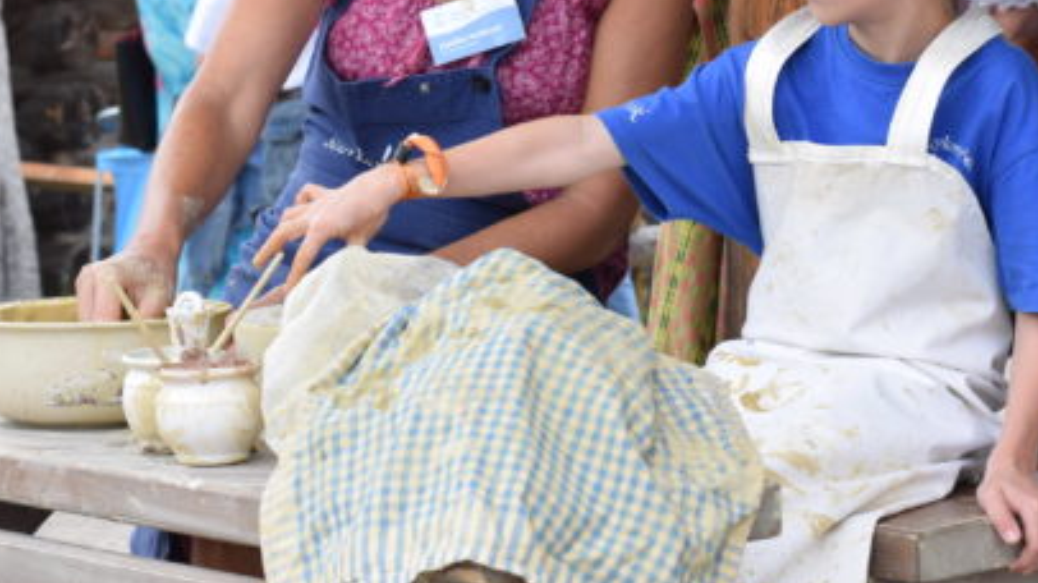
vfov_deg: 9.2
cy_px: 87
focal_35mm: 131
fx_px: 3604
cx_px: 537
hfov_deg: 16.4
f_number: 6.3
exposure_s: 1/100
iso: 100
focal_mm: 50
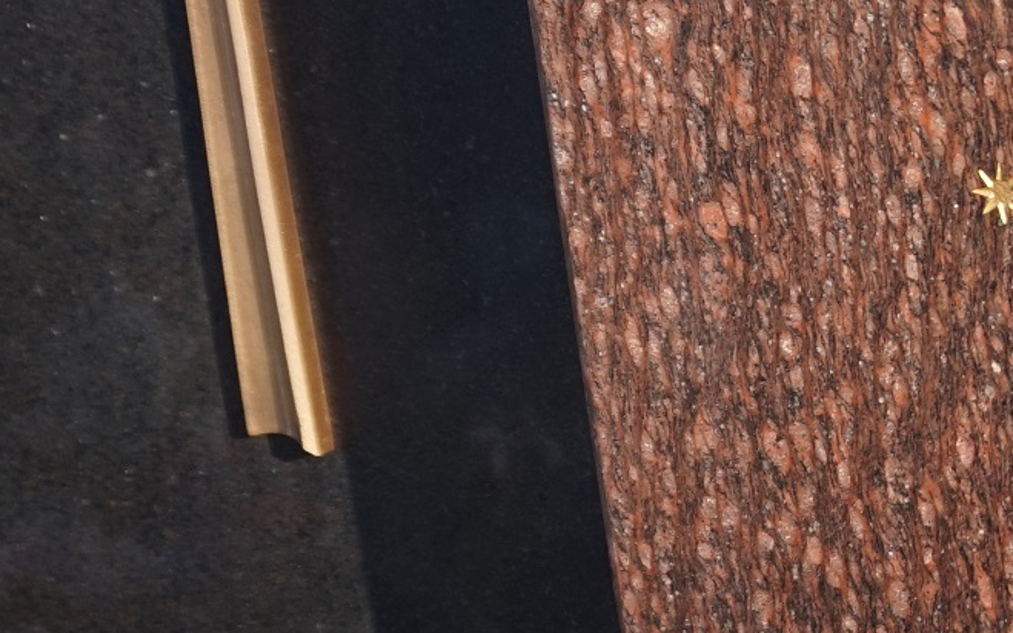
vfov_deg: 10.8
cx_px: 1746
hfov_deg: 15.3
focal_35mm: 120
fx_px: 3316
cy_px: 61
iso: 100
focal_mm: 19
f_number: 4.5
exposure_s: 1/160
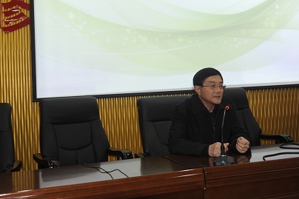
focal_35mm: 49
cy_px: 51
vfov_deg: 27.1
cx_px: 134
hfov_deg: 40.3
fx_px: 407
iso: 400
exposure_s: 1/30
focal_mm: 31
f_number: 2.8
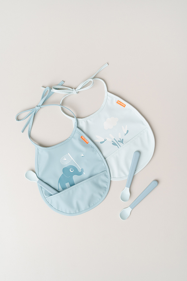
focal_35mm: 47
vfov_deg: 41.9
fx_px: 366
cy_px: 140
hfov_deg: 28.6
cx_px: 94
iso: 400
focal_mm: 47
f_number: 6.3
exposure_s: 1/100
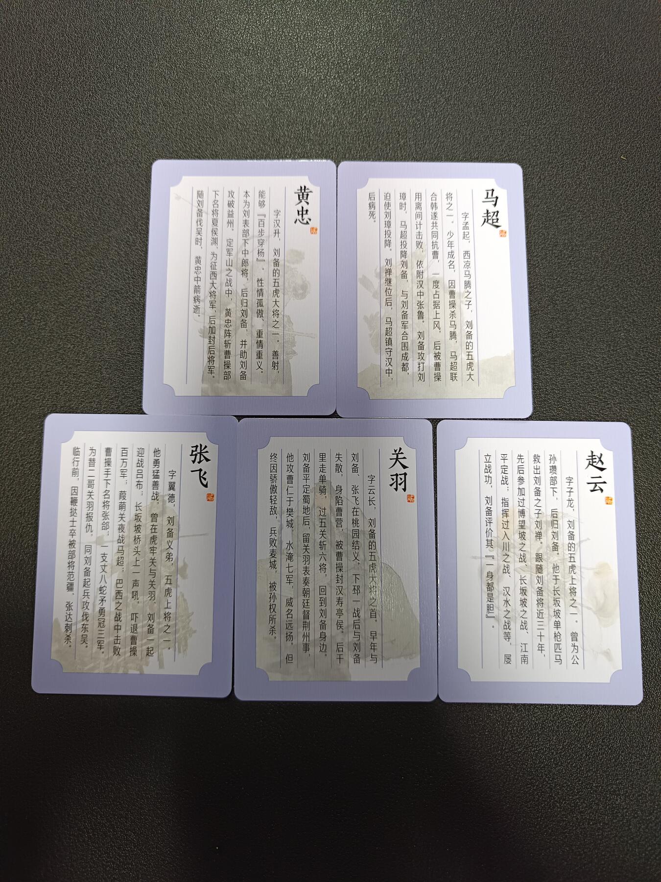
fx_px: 611
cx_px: 330
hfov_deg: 56.8
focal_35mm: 24
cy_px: 441
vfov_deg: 71.6
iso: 673
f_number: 1.7
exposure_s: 1/50
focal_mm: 5.31
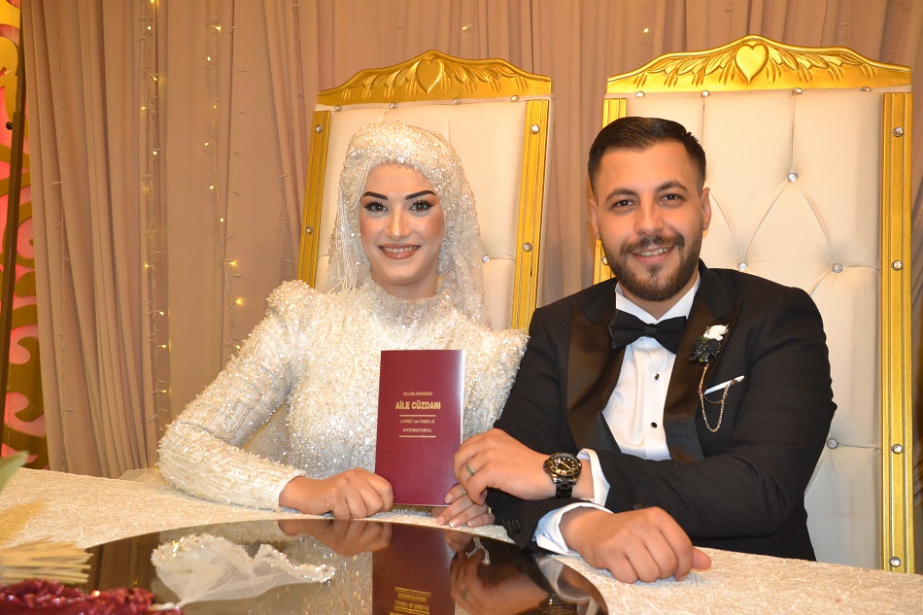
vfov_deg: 40.0
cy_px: 308
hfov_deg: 57.2
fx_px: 846
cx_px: 462
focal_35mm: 33
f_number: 3.8
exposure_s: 1/60
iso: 2000
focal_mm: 22
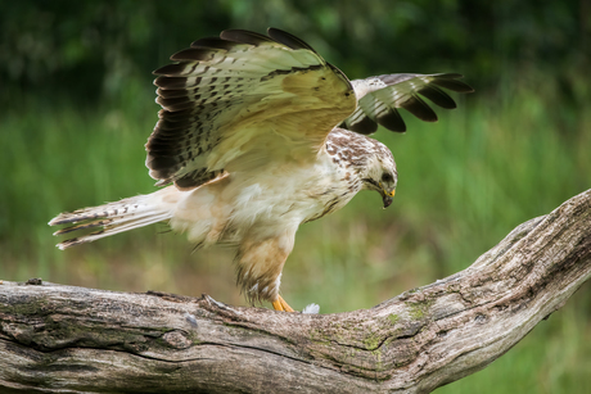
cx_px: 296
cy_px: 197
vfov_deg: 3.1
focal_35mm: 450
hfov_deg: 4.6
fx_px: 7389
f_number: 5.6
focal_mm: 300
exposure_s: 1/1000
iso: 560
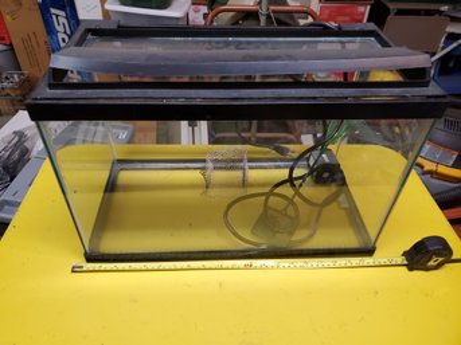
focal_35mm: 26
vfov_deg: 53.0
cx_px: 230
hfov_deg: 67.3
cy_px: 172
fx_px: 346
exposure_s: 1/40
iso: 320
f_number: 2.4
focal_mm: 4.3
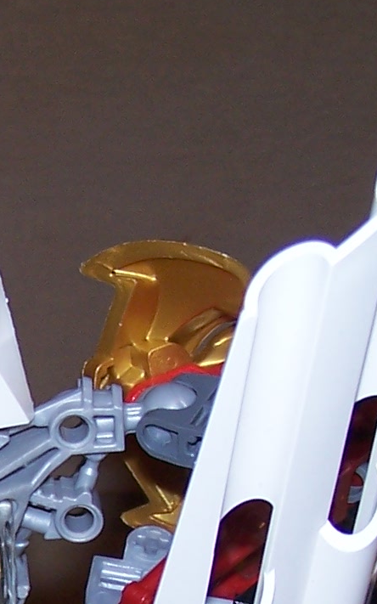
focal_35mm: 146
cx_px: -104
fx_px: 2402
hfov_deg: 8.8
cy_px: 701
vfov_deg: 14.0
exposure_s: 1/60
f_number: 2.8
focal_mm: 6.3
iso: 80
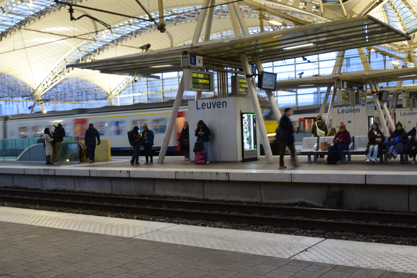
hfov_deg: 46.4
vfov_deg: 31.9
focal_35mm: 42
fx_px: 486
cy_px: 139
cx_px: 208
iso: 900
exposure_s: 1/15
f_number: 6.3
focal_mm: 28
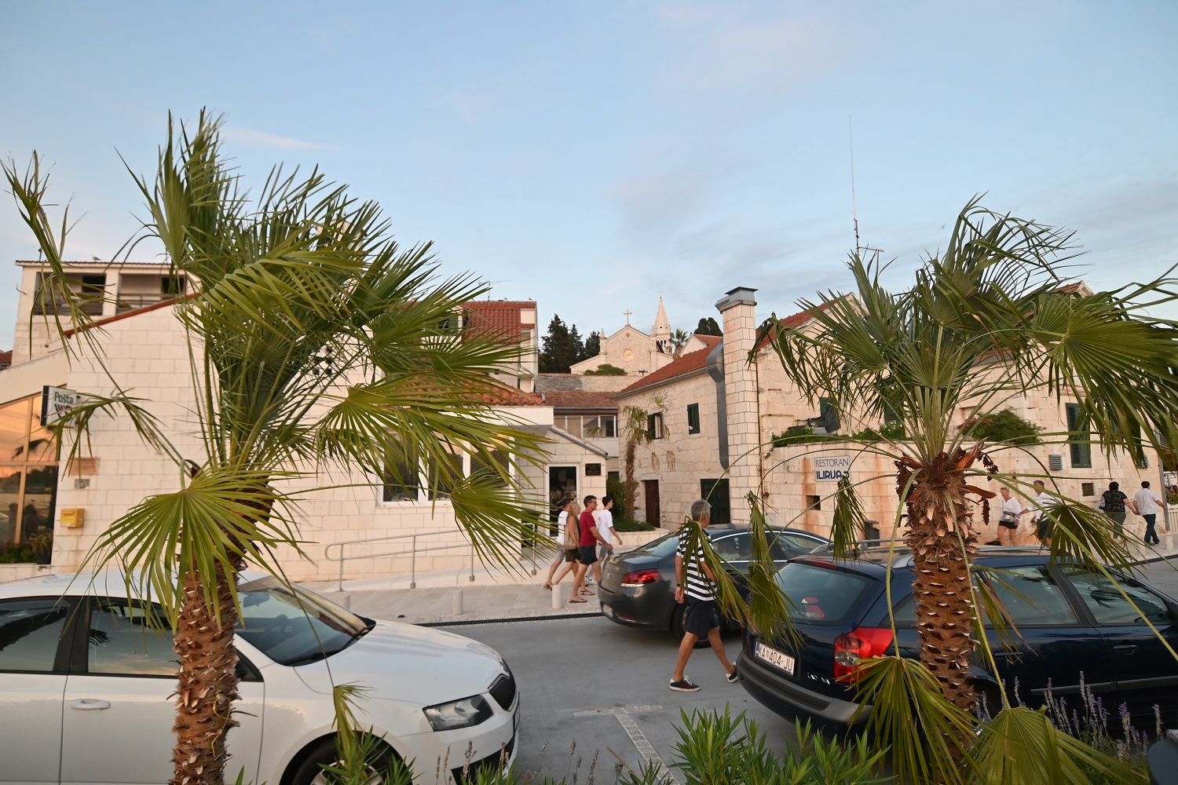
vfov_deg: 67.4
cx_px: 589
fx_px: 589
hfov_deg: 90.0
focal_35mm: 18
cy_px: 392
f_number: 4
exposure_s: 1/125
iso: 250
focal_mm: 12
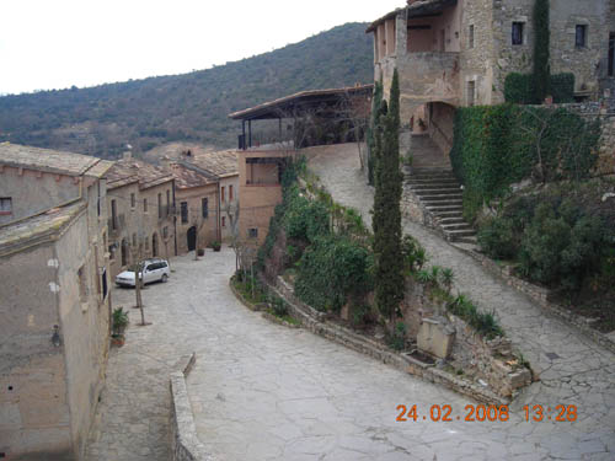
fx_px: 675
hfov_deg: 49.0
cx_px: 308
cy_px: 230
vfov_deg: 37.7
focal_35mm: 38
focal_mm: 6.3
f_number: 3.2
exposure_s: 1/322
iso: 50
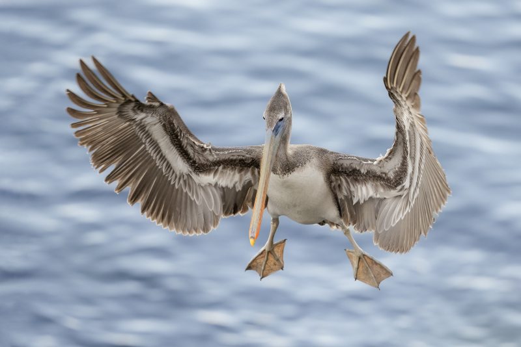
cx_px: 260
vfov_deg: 3.3
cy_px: 174
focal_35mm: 420
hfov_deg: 4.9
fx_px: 6080
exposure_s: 1/2000
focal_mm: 420
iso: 3200
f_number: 4
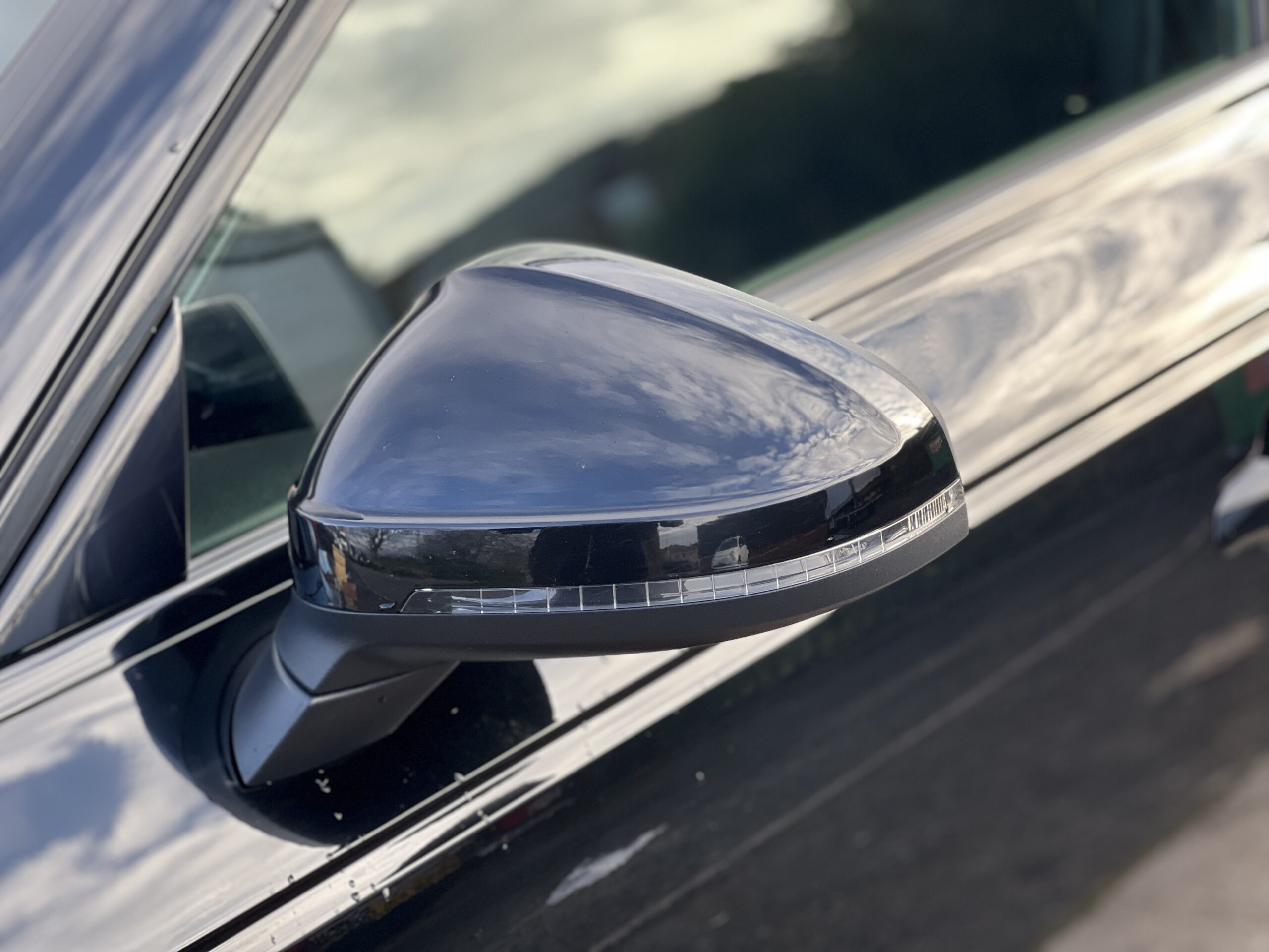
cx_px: 634
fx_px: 2823
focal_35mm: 77
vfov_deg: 19.1
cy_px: 476
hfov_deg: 25.3
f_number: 2.8
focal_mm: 9
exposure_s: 1/121
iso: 50
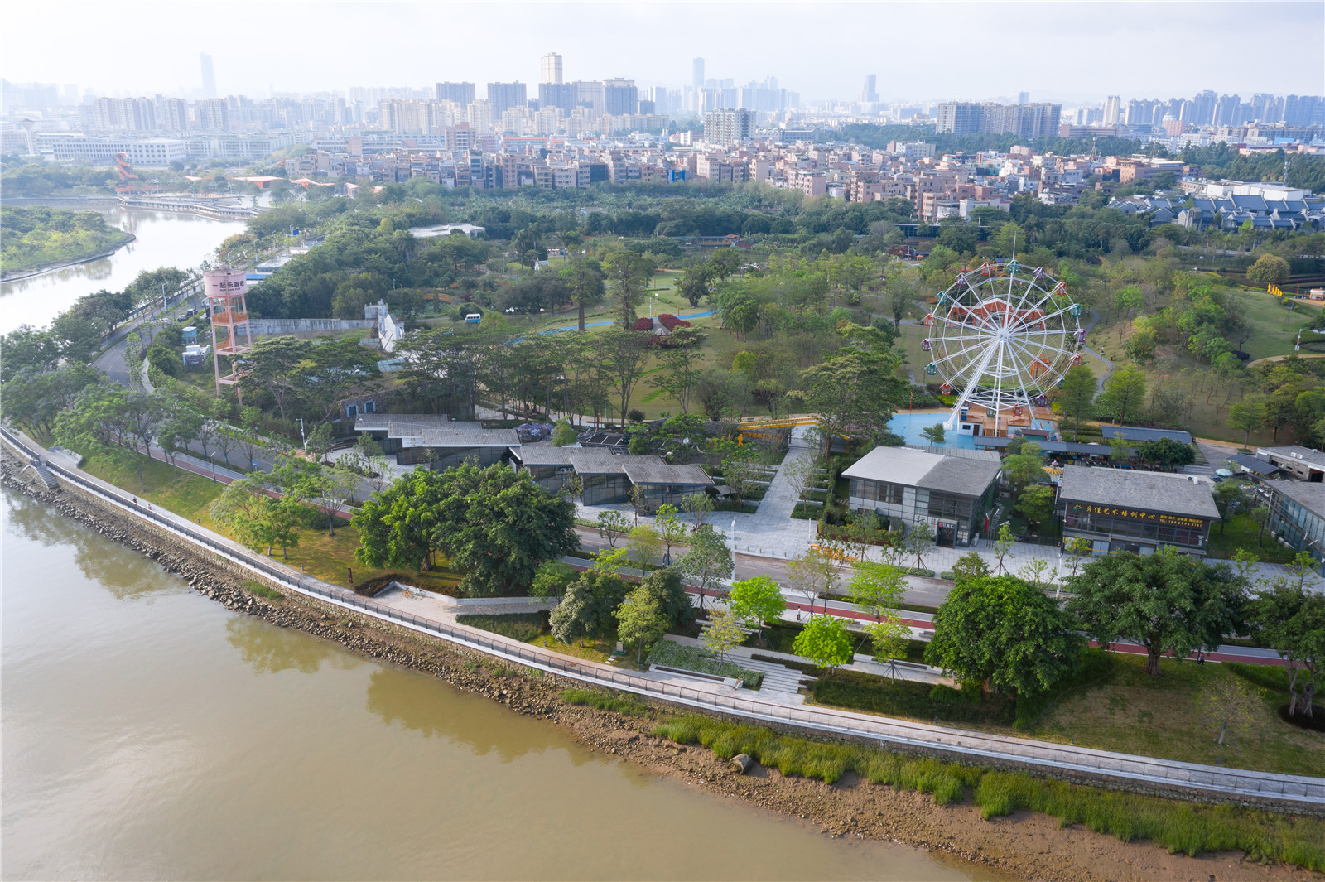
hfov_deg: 65.5
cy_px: 441
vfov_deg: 46.4
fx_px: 1030
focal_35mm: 28
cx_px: 662
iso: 100
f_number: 8
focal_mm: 10.26
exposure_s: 1/50
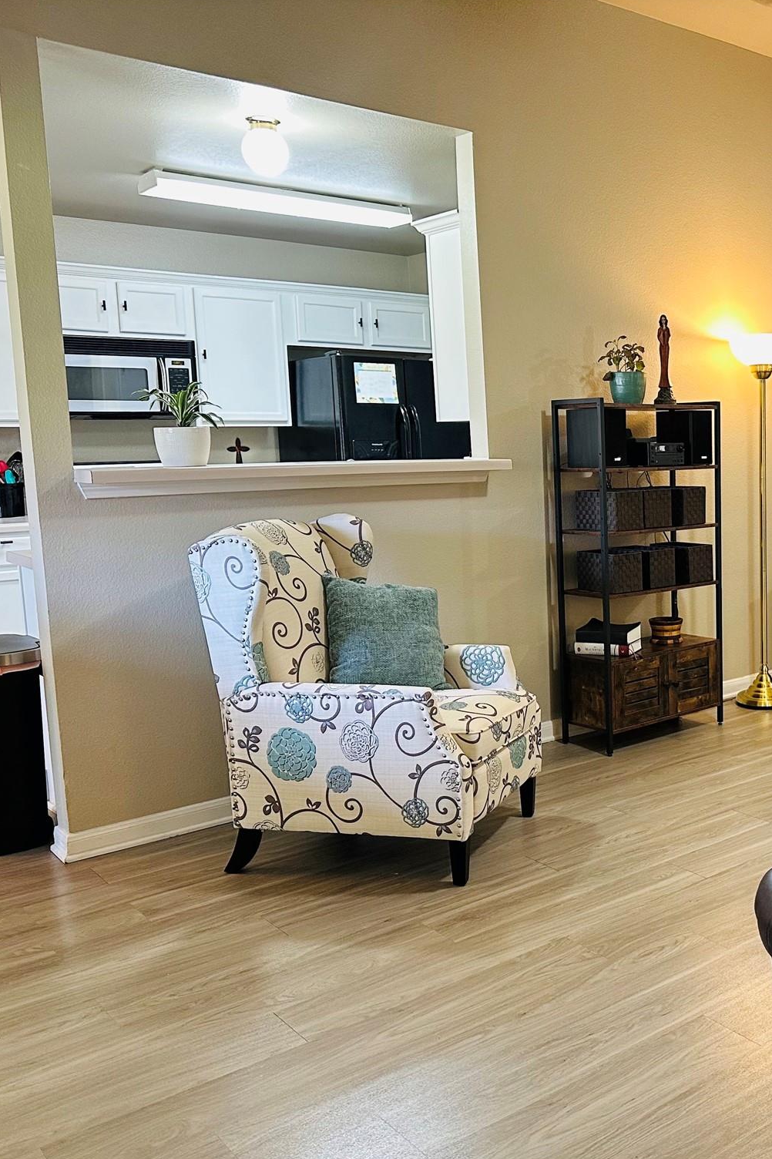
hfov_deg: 36.6
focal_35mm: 34
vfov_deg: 55.8
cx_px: 687
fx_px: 1094
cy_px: 588
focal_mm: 6.86
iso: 250
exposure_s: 1/60
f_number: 1.78
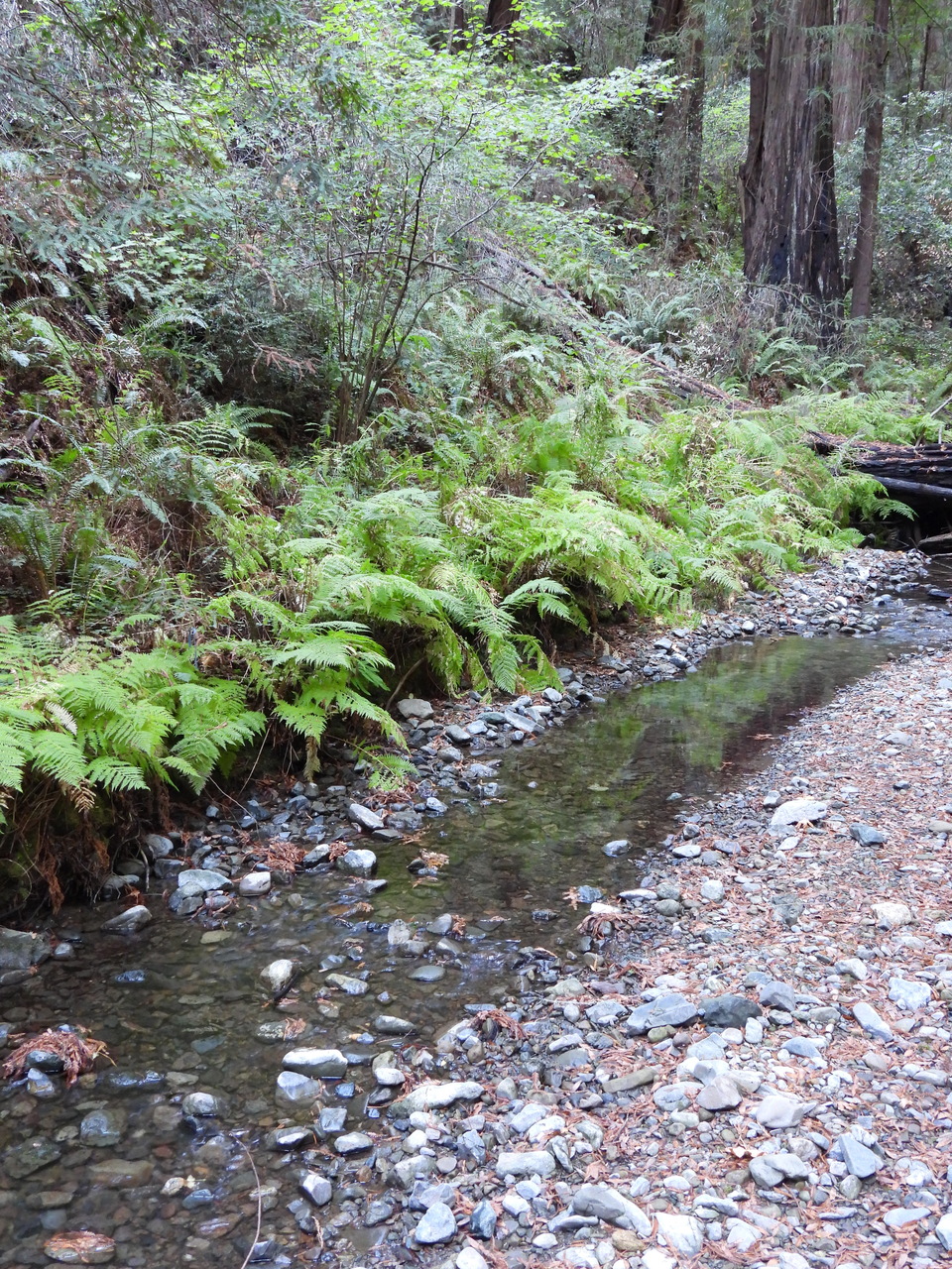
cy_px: 634
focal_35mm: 40
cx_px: 476
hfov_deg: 36.0
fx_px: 1467
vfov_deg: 46.8
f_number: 3.2
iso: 640
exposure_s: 1/8
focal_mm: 7.1
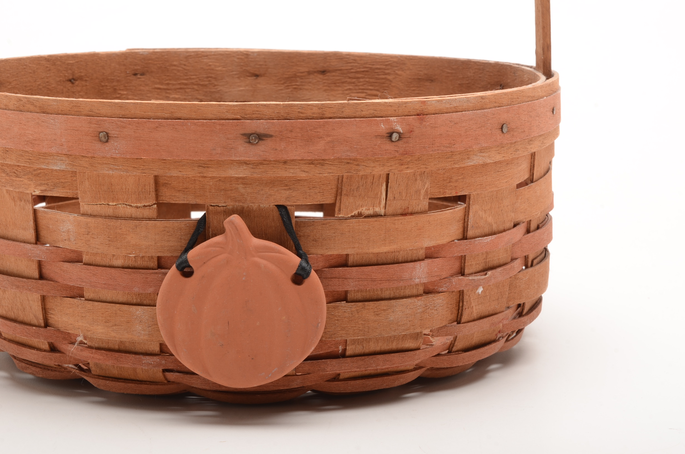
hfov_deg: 24.7
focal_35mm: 82
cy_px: 227
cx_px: 342
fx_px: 1567
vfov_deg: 16.5
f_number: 20
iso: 100
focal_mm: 55
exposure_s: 1/200
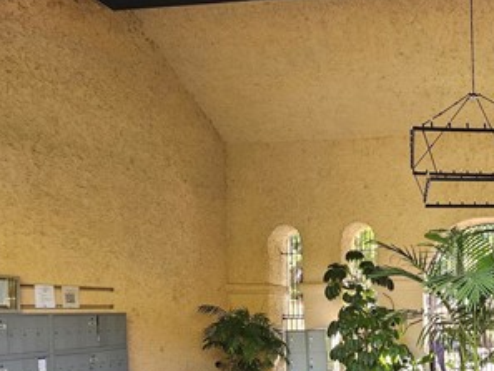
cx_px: 472
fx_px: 400
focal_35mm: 28
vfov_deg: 46.2
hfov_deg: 52.9
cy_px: 314
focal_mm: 2.2
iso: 80
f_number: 2.2
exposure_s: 1/60
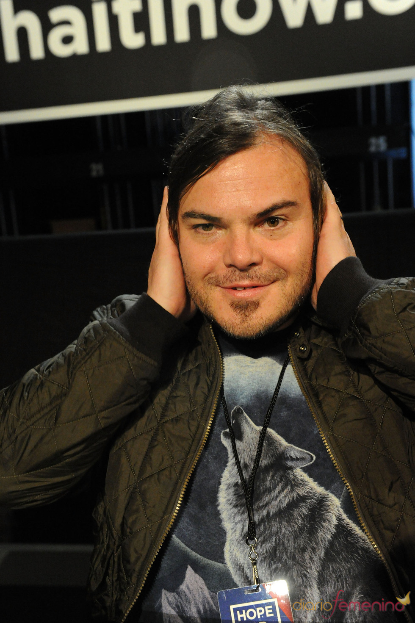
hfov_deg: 30.5
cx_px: 208
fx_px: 761
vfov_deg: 44.5
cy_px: 312
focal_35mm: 44
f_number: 5.6
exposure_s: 1/200
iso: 12800
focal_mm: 44
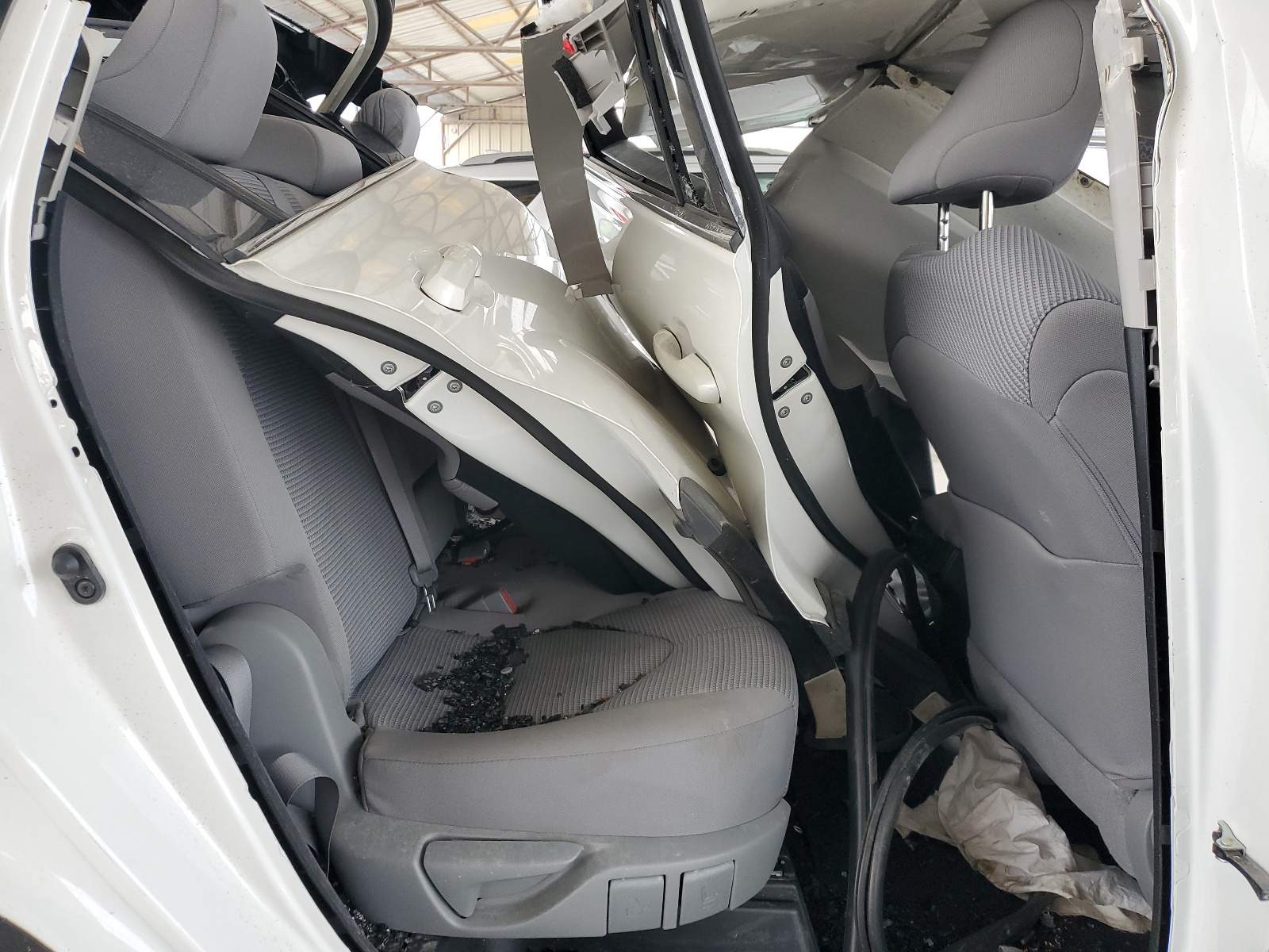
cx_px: 634
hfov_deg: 67.3
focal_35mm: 26
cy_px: 476
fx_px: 953
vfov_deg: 53.1
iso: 75
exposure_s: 1/120
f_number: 1.5
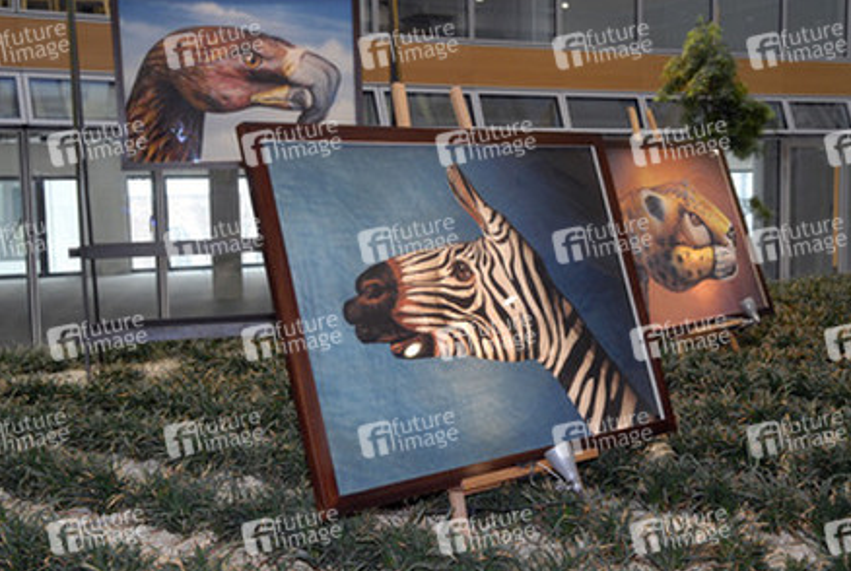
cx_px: 431
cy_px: 289
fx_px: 1125
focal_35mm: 48
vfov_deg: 28.5
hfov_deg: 41.4
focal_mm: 31
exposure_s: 1/50
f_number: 5.6
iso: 800
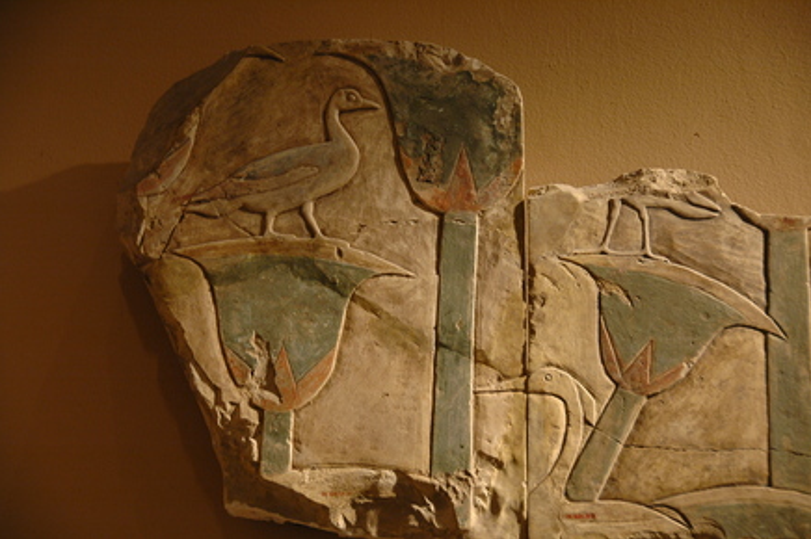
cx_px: 407
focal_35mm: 121
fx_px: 2724
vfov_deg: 11.3
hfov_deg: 16.9
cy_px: 270
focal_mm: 80
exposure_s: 1/15
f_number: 5.3
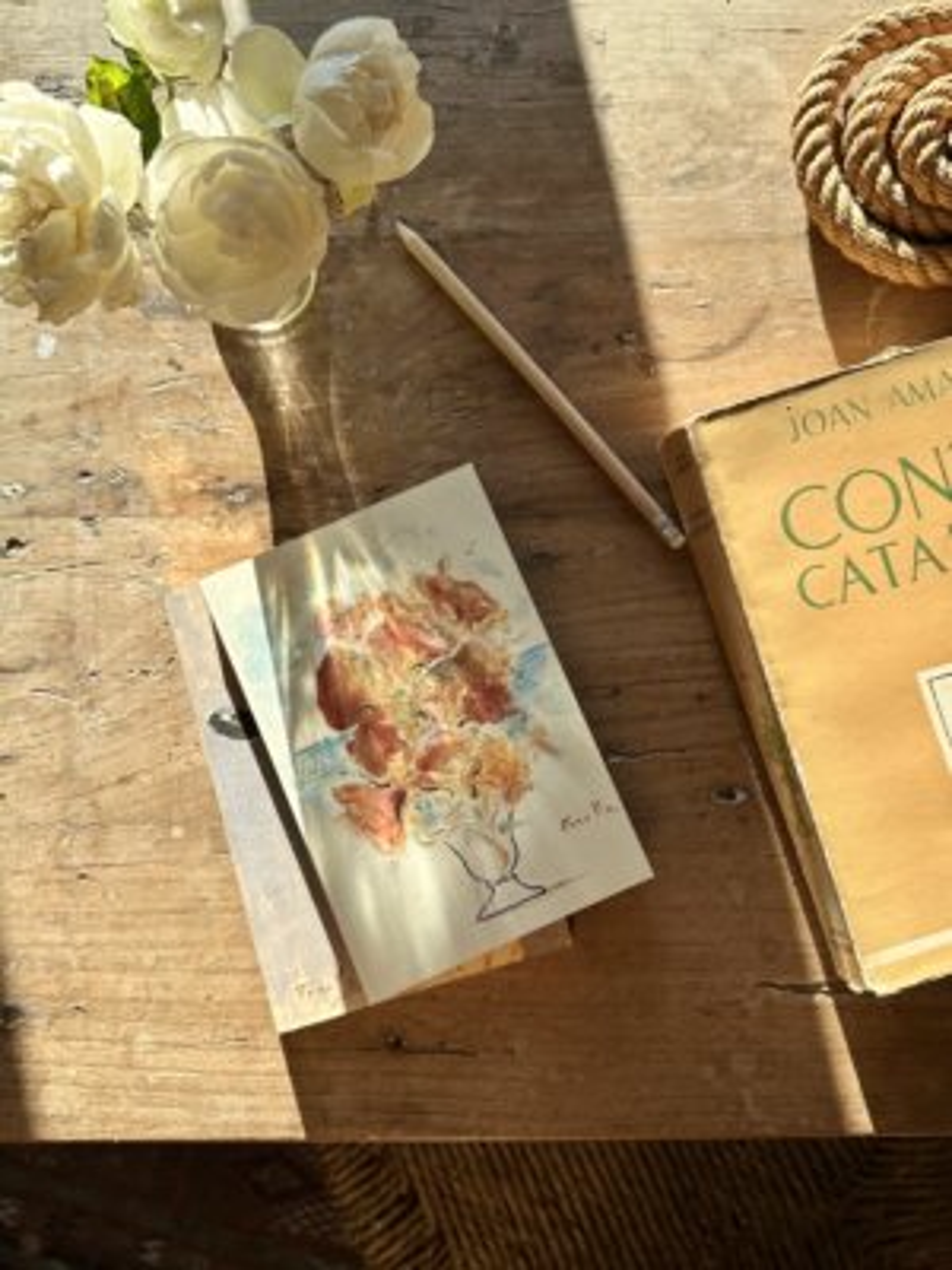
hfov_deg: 56.8
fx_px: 880
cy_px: 635
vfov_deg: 71.6
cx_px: 476
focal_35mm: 24
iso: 80
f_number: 1.78
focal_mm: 6.86
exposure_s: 1/1072
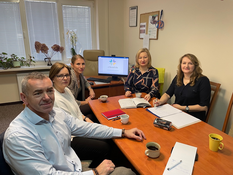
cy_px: 88
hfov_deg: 67.3
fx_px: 175
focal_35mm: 26
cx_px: 116
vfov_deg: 53.1
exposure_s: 1/50
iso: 64
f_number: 1.6
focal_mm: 4.2
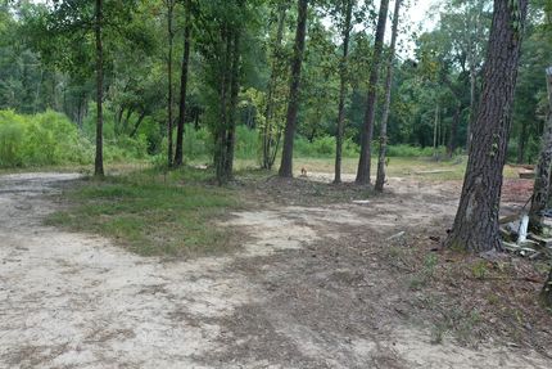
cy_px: 184
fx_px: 429
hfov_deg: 65.5
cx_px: 276
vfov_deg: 46.4
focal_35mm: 28
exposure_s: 1/160
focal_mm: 10.26
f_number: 4
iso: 100
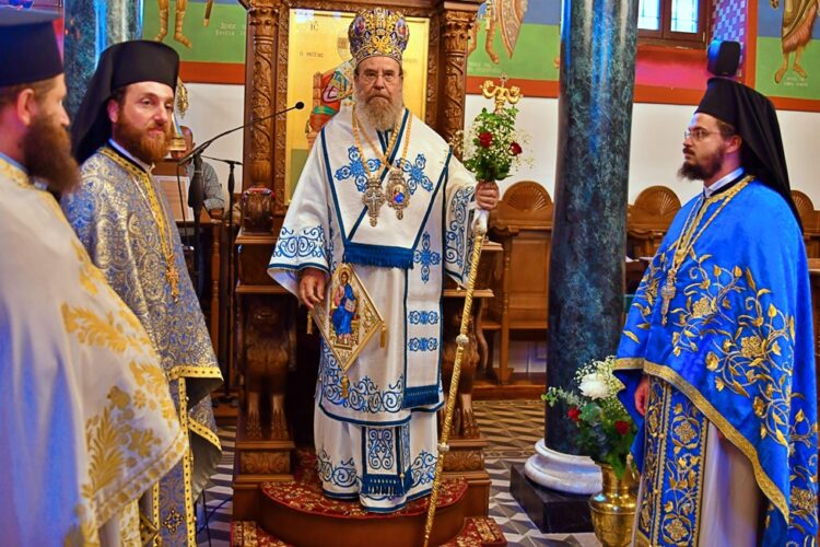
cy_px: 274
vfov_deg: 36.9
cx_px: 410
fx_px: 820
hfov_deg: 53.1
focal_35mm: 36
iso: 800
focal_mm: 24
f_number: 2.8
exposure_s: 1/200
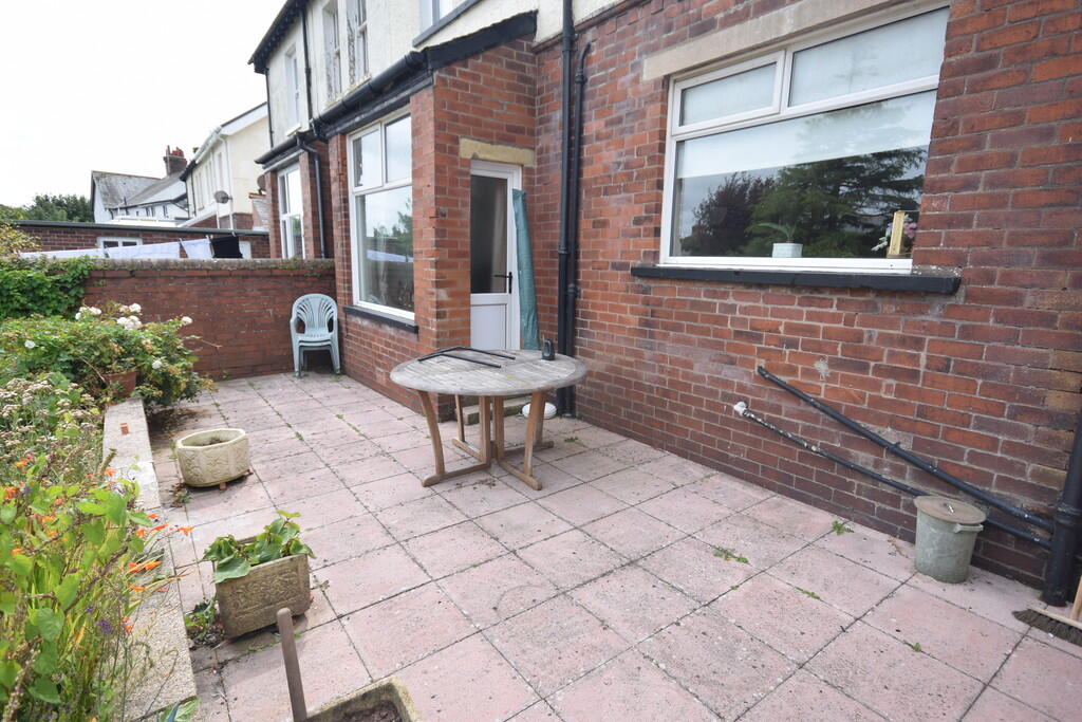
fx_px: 541
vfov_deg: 67.4
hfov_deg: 90.0
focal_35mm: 18
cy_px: 361
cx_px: 541
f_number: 8
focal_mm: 12
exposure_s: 1/250
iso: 220
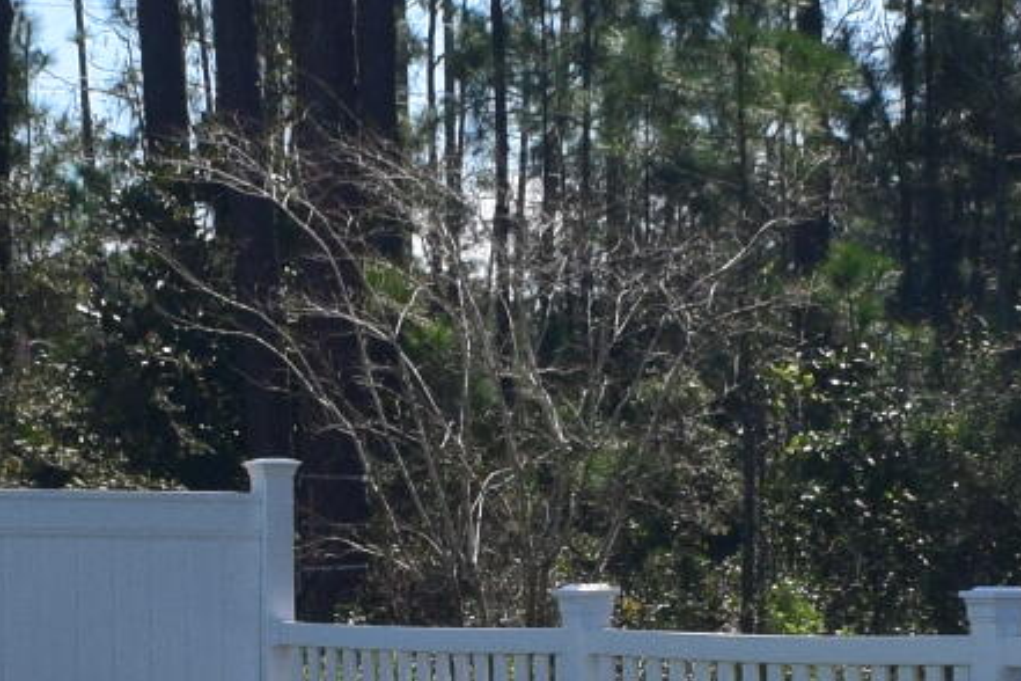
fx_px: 6080
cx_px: 579
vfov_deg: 6.4
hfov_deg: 9.6
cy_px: 869
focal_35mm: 214
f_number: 11
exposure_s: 1/500
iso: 360
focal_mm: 21
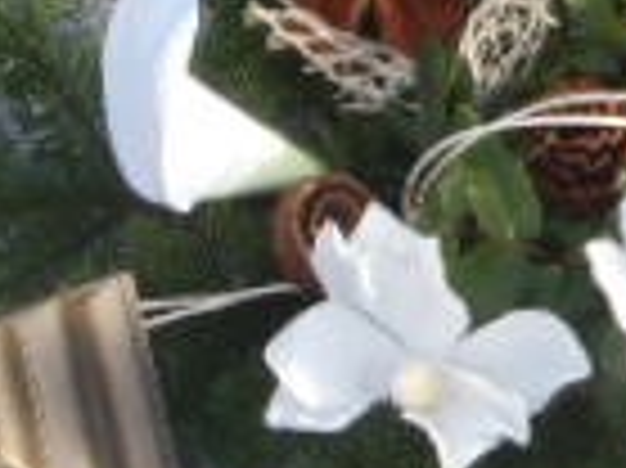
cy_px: -554
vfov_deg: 10.3
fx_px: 2331
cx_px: 621
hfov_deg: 15.0
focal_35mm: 129
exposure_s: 1/160
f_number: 4
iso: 64
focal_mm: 5
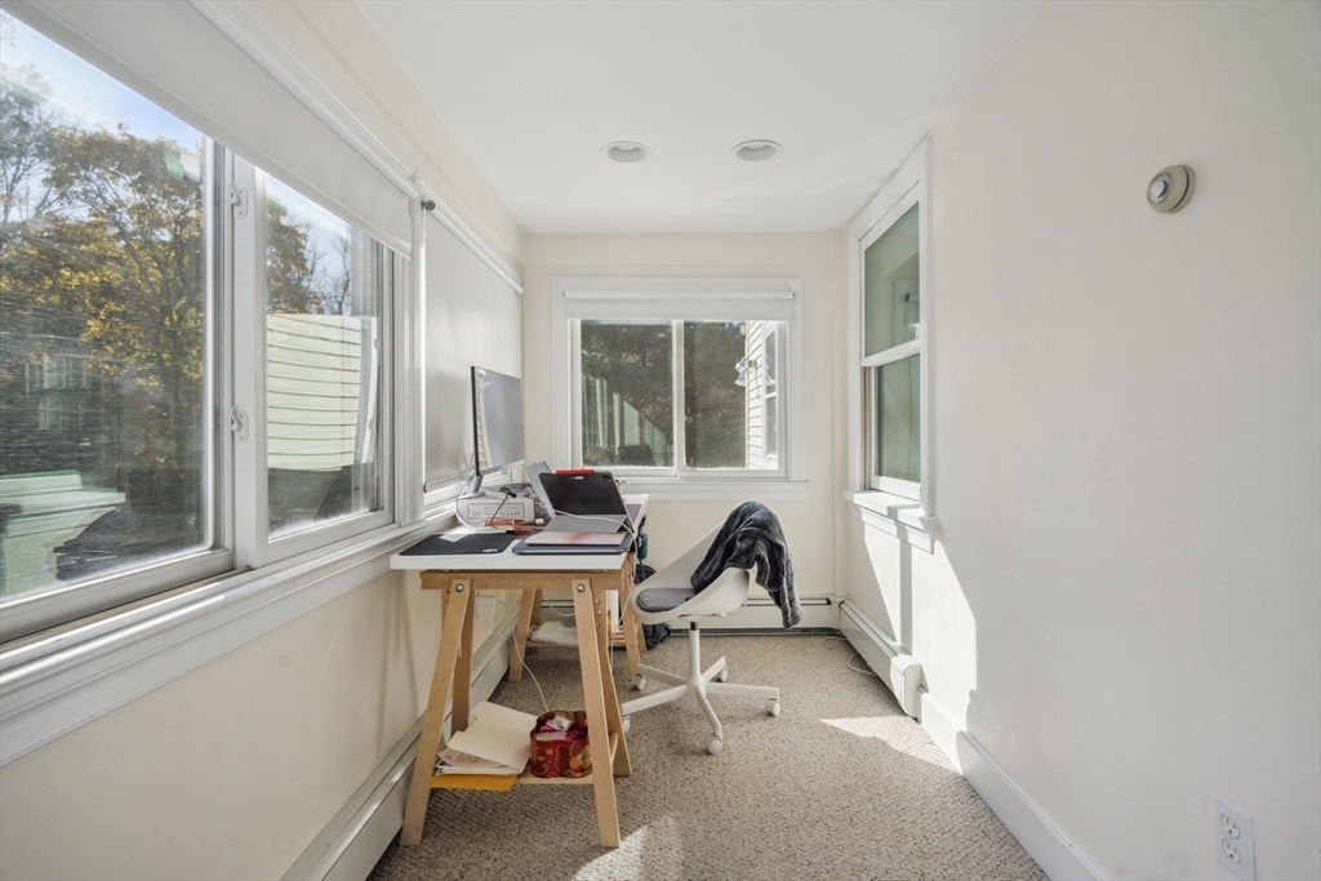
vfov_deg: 73.8
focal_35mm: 16
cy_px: 440
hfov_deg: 96.7
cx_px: 660
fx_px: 587
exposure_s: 1/25
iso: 125
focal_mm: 16
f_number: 8
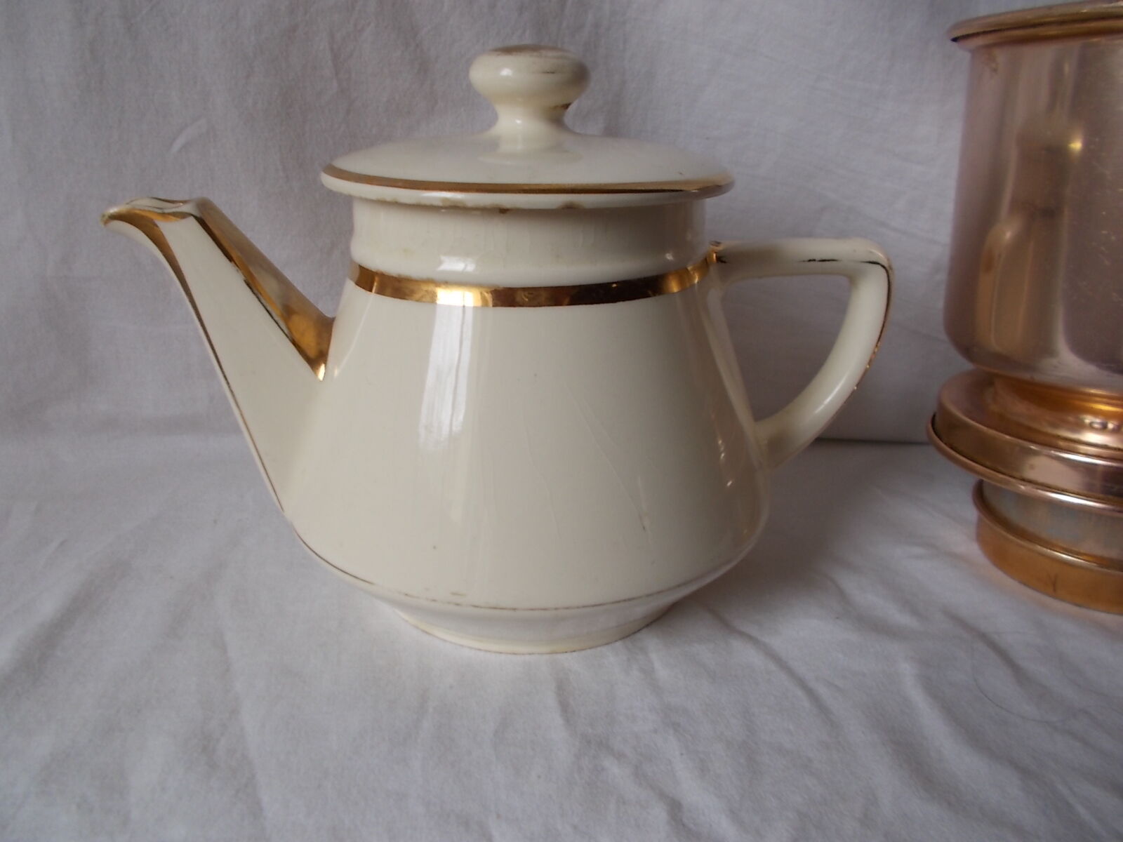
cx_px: 562
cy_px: 421
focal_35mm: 26
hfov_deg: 67.3
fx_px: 843
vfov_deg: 53.1
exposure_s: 1/25
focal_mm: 4.6
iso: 100
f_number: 3.2
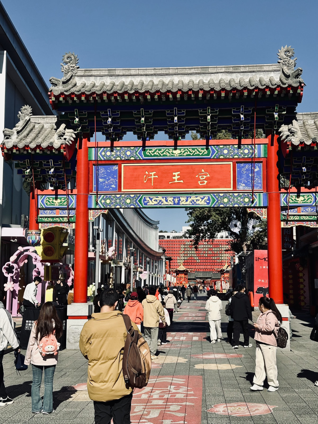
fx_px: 588
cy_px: 212
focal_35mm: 48
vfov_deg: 39.7
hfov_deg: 30.3
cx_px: 159
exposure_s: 1/5263
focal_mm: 6.9
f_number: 1.8
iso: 64
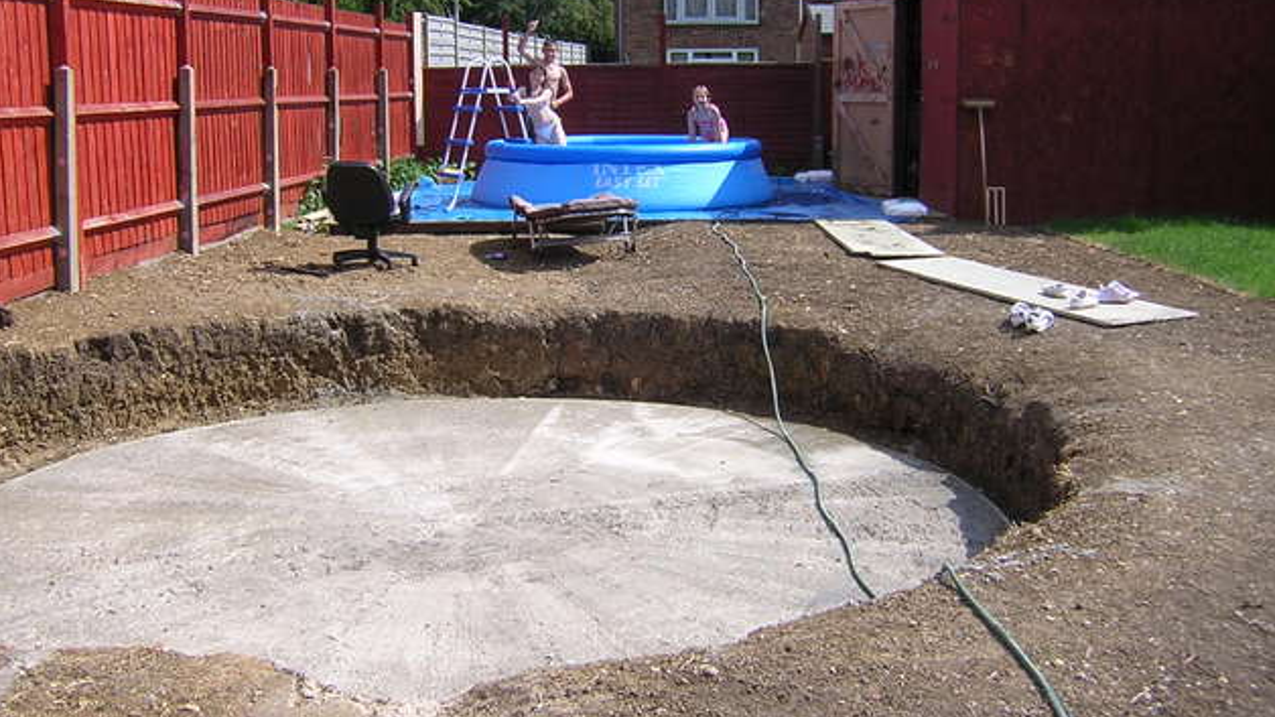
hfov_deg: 50.5
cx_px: 631
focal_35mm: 40
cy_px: 248
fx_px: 1352
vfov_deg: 29.5
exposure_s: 1/279
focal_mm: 4.7
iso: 100
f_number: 5.2
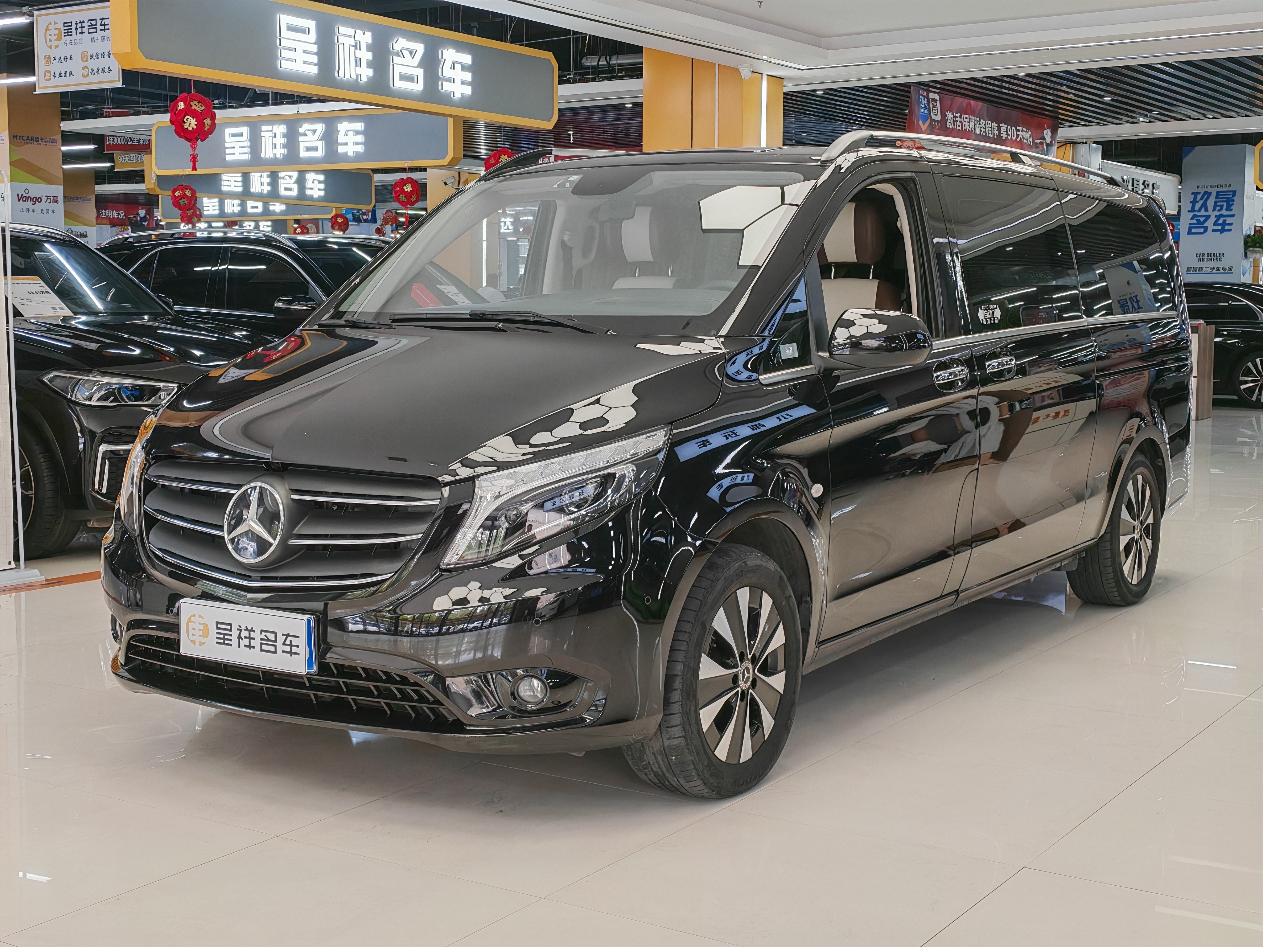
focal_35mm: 48
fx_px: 1751
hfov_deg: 39.7
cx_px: 632
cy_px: 474
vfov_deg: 30.3
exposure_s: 1/100
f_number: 1.9
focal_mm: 6.12
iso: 160
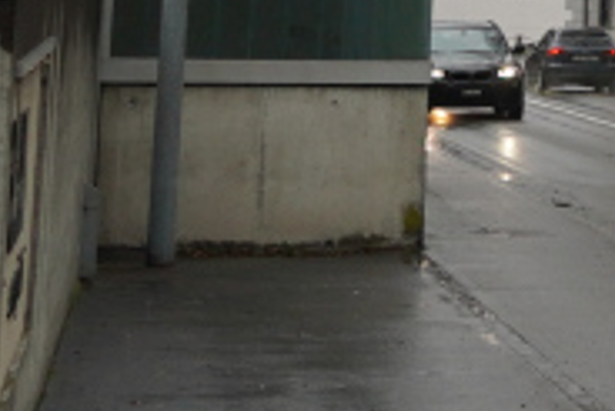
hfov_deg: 9.7
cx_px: 1400
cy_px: -469
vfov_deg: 6.9
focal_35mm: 191
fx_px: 3265
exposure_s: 1/320
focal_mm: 18
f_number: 4
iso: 200
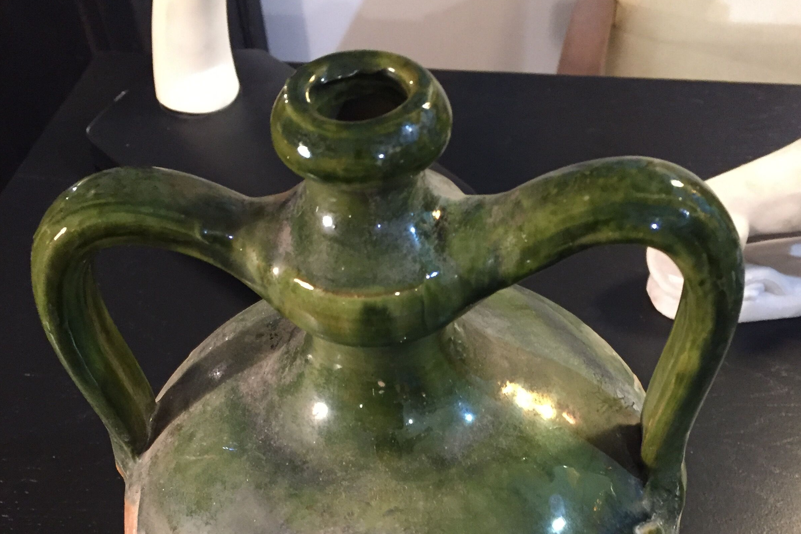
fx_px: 912
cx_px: 400
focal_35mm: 41
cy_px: 449
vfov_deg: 31.5
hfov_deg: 47.4
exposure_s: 1/25
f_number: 2.2
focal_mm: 4.15
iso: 250
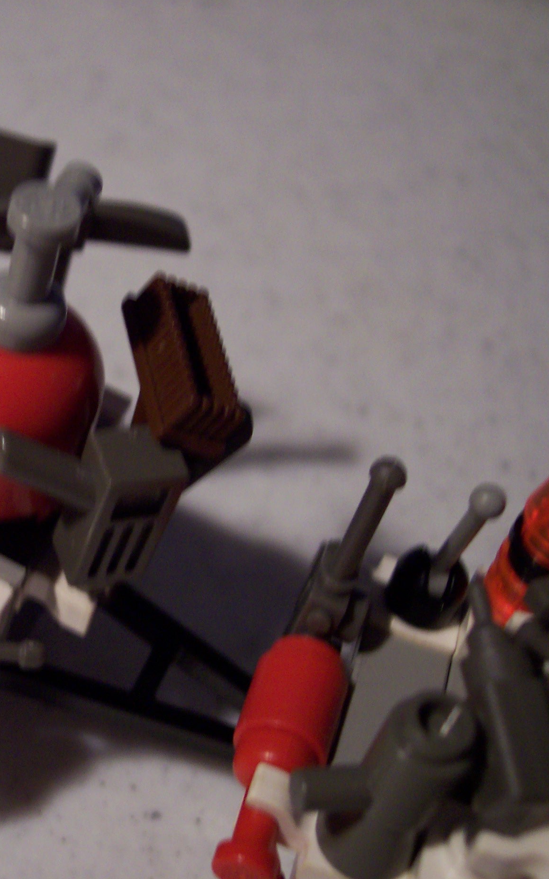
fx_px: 1341
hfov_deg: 22.4
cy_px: 453
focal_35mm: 56
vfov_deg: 36.3
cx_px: 24
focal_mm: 8
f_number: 2.8
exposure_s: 1/8
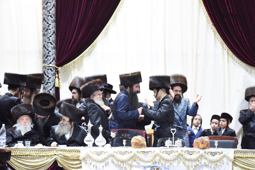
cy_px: 85
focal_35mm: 220
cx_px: 128
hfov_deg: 9.4
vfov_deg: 6.2
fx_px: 1558
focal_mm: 220
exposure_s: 1/80
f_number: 6.3
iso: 4000
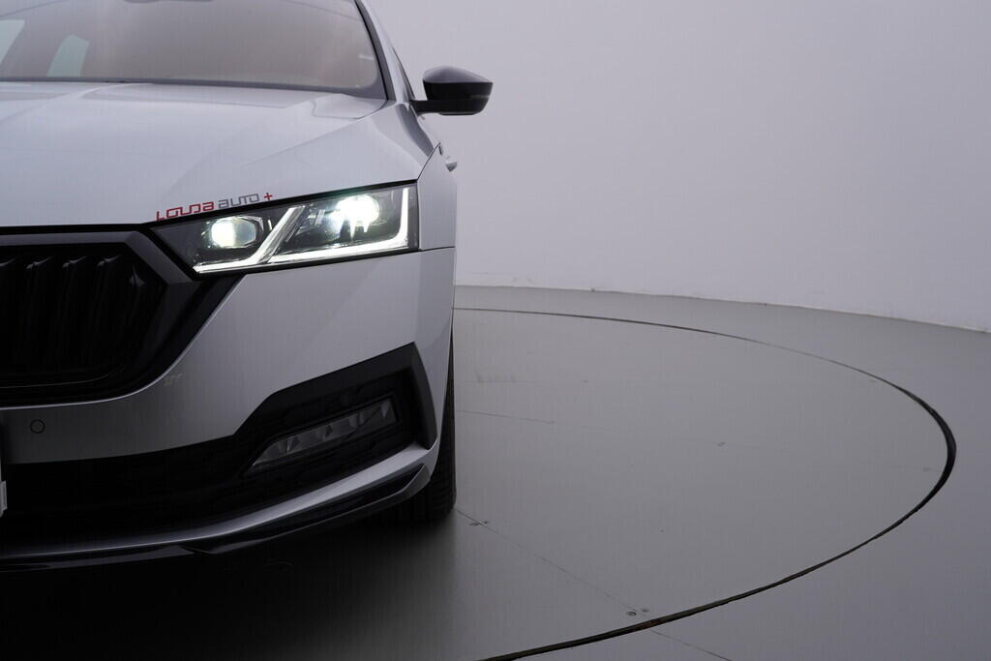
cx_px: 496
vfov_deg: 36.9
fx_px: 991
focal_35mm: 36
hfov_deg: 53.1
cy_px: 330
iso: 125
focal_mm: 24
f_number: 5
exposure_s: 1/125
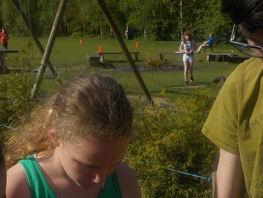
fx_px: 555
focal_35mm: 73
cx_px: 156
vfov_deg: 19.1
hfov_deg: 26.6
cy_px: 232
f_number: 3.3
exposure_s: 1/2000
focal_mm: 4.1
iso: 125
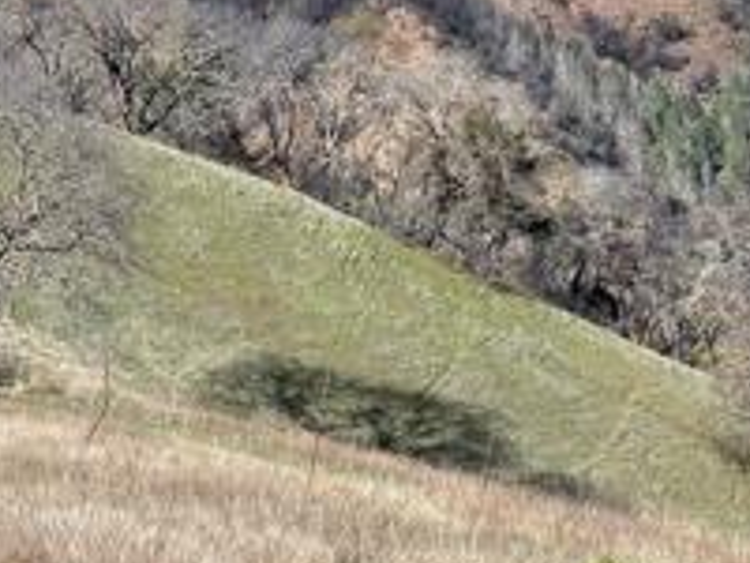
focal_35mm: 83
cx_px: -30
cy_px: 315
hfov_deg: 22.5
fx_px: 1798
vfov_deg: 17.8
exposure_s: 1/2597
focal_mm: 5.1
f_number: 1.6
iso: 32
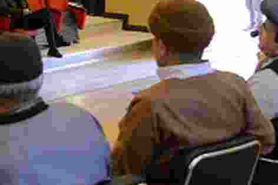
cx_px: -59
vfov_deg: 12.4
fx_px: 849
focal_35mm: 110
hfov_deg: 17.7
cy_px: 87
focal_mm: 32
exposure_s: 1/125
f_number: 4
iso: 6400
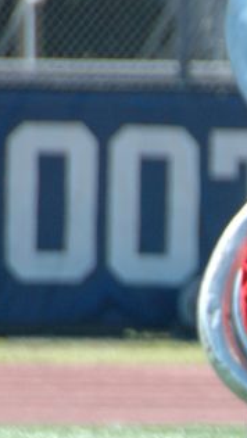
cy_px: 481
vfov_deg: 2.1
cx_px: 436
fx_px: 11817
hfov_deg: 1.2
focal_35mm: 1016
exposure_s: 1/400
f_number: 5.6
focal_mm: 200
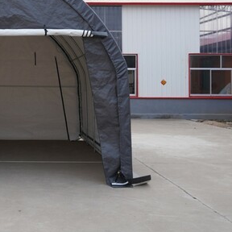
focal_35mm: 62
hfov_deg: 26.5
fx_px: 470
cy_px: 74
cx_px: 8
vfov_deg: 27.5
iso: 200
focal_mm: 35
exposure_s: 1/60
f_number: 4.5
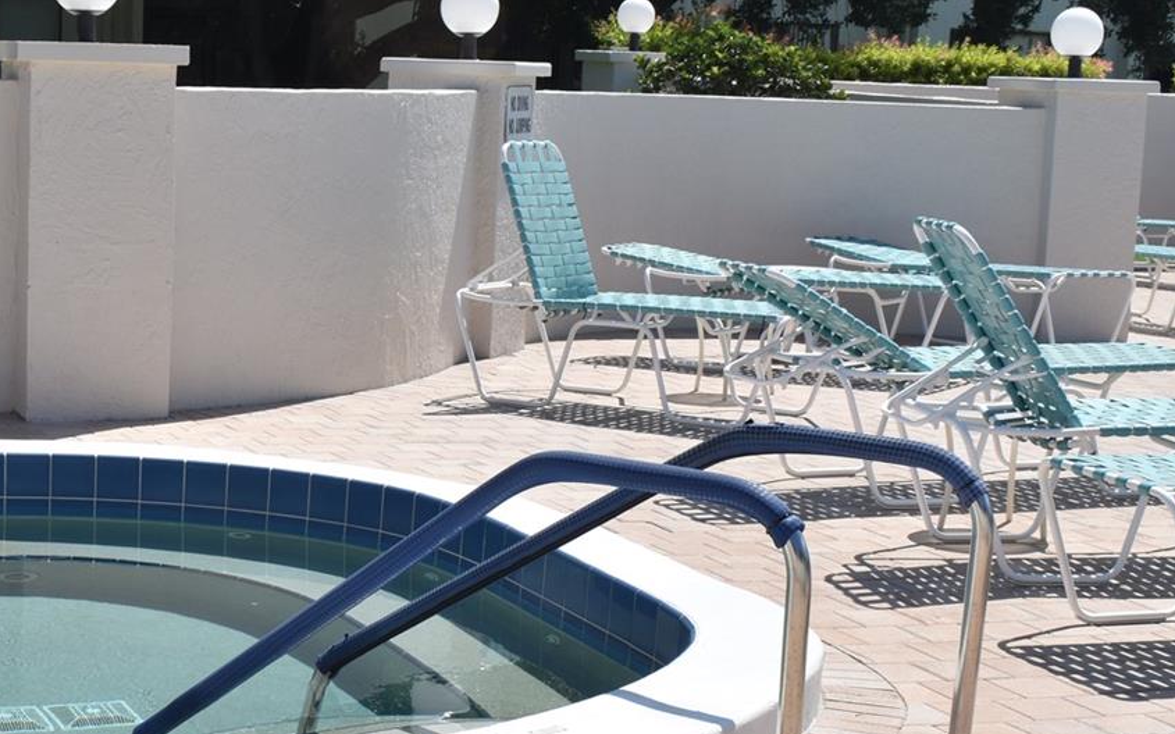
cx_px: 254
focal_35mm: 81
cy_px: 517
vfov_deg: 16.1
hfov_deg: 25.1
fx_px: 2594
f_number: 13
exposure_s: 1/160
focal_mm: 28
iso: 100
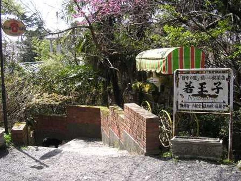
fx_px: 264
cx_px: 120
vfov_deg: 37.7
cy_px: 90
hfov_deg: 49.0
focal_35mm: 38
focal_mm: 5.8
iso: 100
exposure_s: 1/336
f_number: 2.8
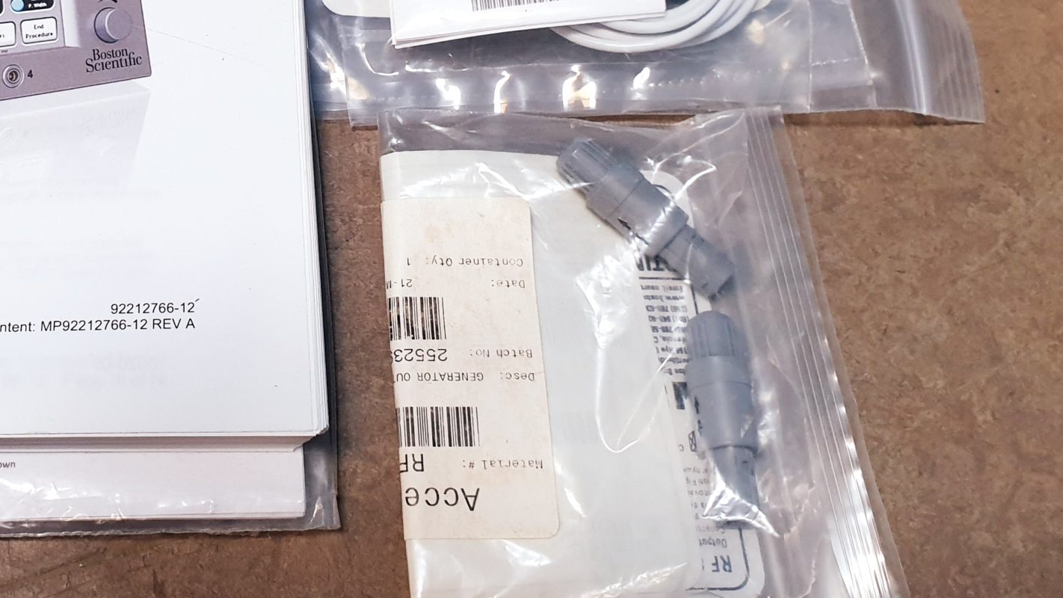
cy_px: 49
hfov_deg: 39.1
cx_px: 222
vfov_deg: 22.9
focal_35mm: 51
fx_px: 1438
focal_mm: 4.3
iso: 250
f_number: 2.4
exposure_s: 1/50
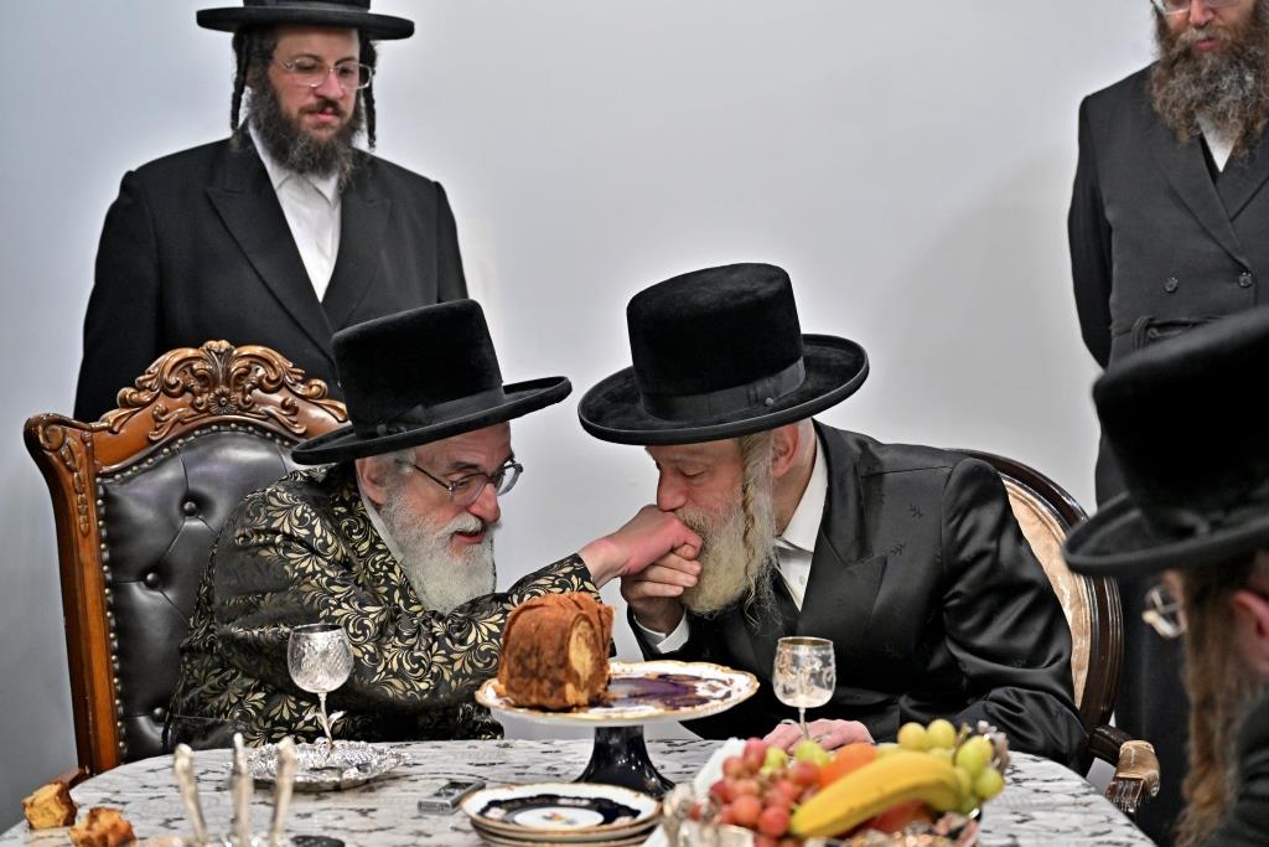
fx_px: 2714
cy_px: 424
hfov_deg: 26.3
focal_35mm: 77
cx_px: 634
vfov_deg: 17.7
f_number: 4
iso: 1600
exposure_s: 1/160
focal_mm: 77
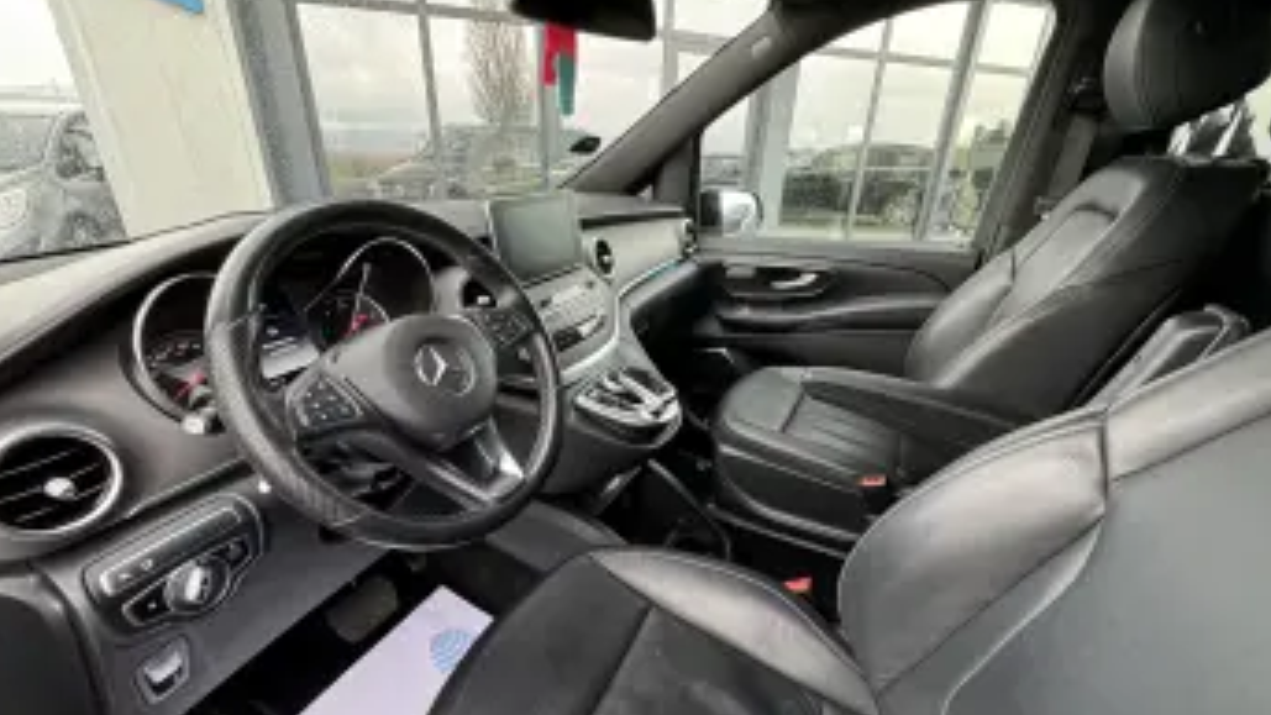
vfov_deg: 66.9
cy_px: 400
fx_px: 539
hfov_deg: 99.4
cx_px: 634
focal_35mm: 16
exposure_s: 1/62
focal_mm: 2.22
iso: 320
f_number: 2.2
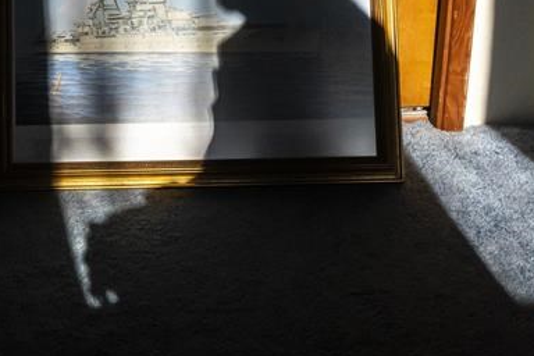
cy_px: 62
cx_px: 202
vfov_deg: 15.4
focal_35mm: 88
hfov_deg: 23.1
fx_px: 1305
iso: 6400
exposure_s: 1/2500
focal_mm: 35
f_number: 16
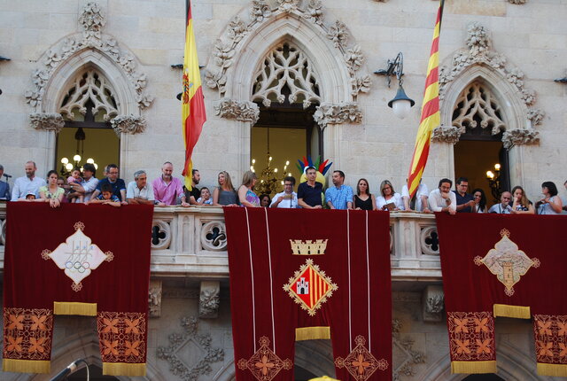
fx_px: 1302
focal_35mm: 82
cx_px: 284
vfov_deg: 16.6
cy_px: 190
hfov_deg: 24.6
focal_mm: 55
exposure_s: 1/60
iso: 200
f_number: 5.6
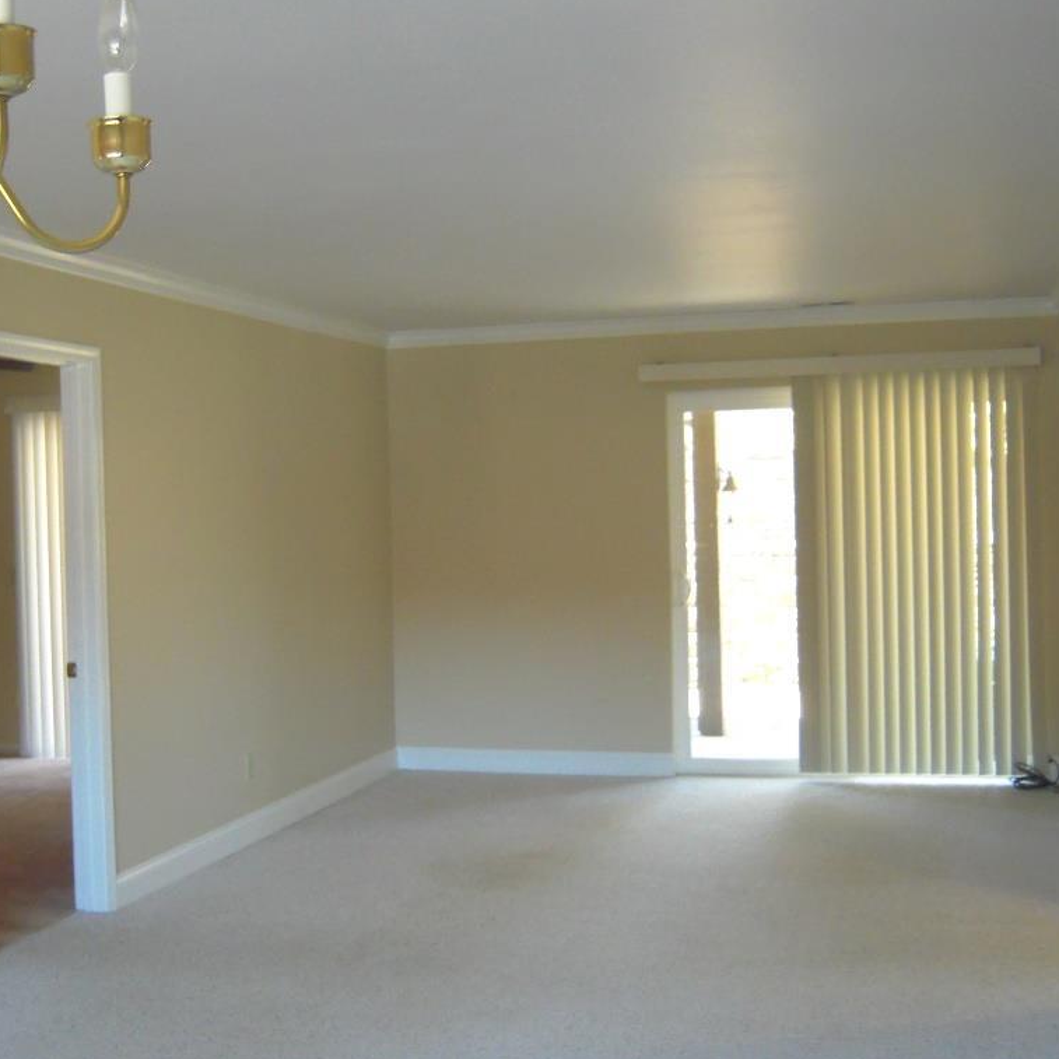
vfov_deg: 34.7
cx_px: 441
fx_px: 1696
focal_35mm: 49
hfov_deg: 34.6
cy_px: 529
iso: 800
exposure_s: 1/50
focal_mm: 7.3
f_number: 3.2
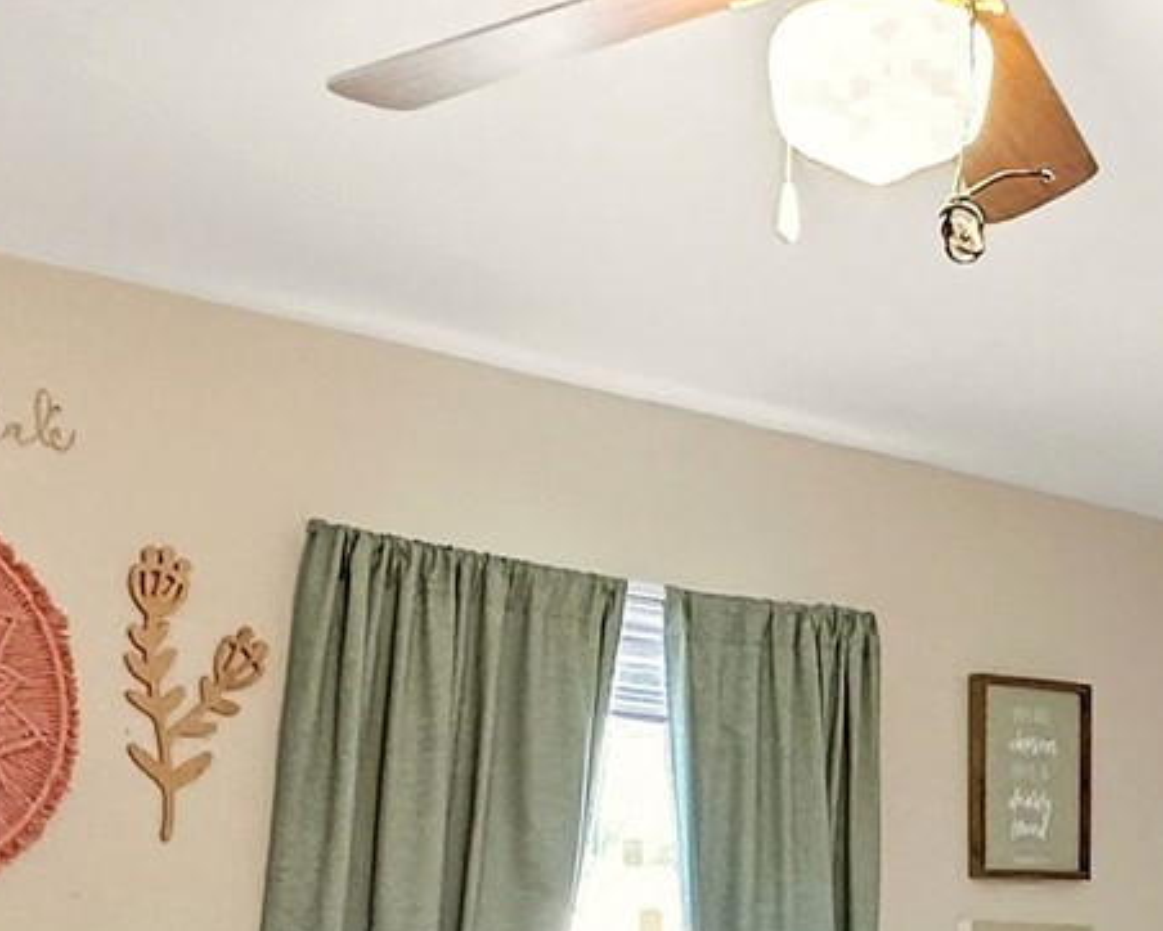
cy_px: 1417
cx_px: 829
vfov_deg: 21.7
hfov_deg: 32.0
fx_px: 1997
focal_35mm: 58
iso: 250
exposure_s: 1/60
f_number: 2.2
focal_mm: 2.2
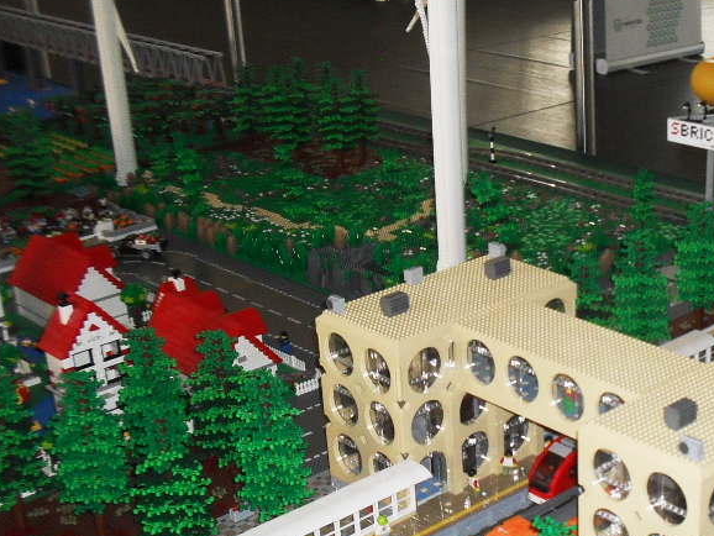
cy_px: 387
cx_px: 588
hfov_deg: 30.3
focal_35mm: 62
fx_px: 1279
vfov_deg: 23.5
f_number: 3.2
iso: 200
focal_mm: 6.3
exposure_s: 1/45
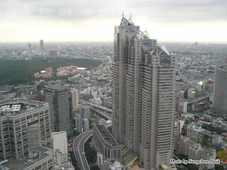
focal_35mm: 38
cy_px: 85
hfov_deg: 49.0
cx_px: 114
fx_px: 249
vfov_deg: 37.7
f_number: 2.8
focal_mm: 8
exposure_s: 1/10
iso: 100
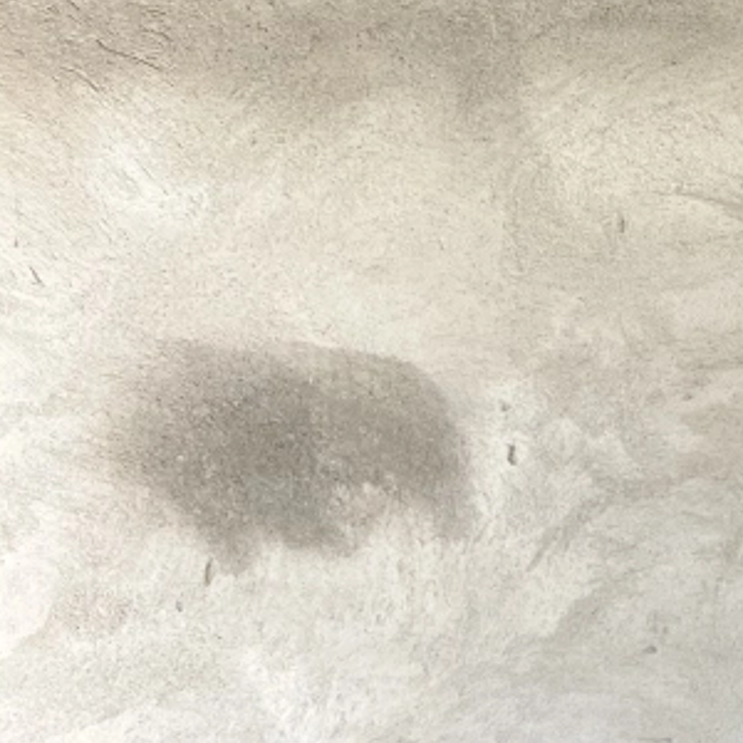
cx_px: 1538
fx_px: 2331
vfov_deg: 18.1
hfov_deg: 14.6
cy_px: 393
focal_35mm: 96
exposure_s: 1/121
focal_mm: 5.7
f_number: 1.5
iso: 40
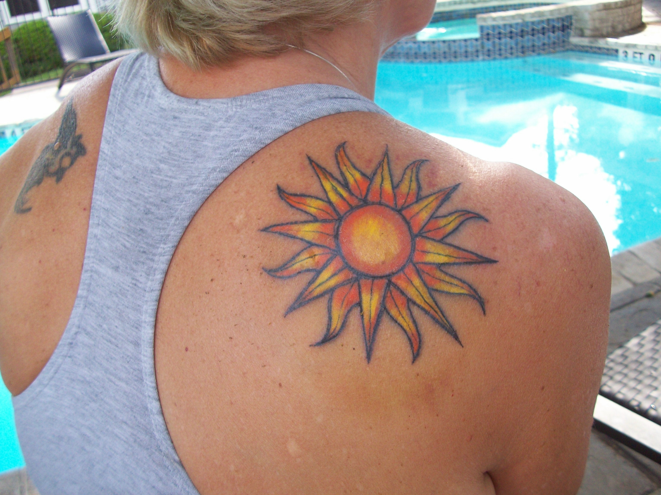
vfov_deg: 41.8
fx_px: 649
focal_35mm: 34
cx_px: 330
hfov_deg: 54.0
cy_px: 248
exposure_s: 1/113
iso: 80
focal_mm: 5.7
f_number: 2.8
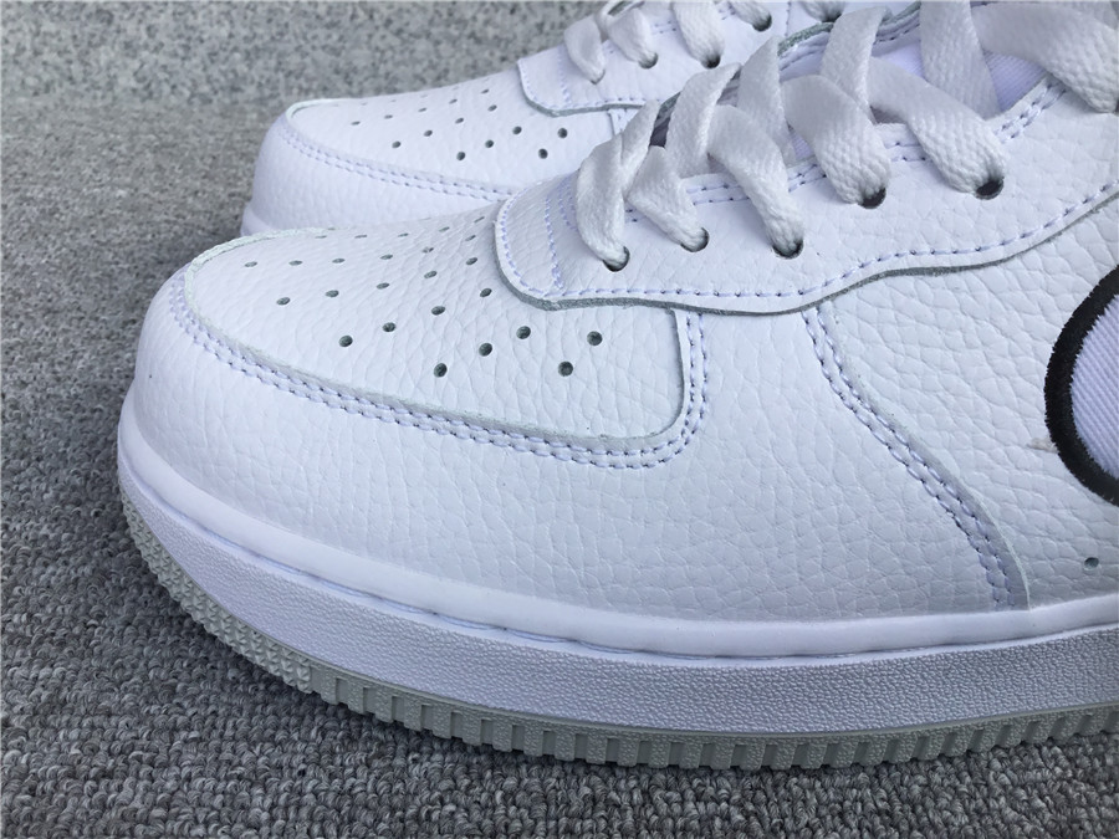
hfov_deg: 58.4
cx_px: 560
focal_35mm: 31
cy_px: 420
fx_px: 1002
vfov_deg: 45.4
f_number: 2.4
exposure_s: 1/354
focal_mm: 3.3
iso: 25
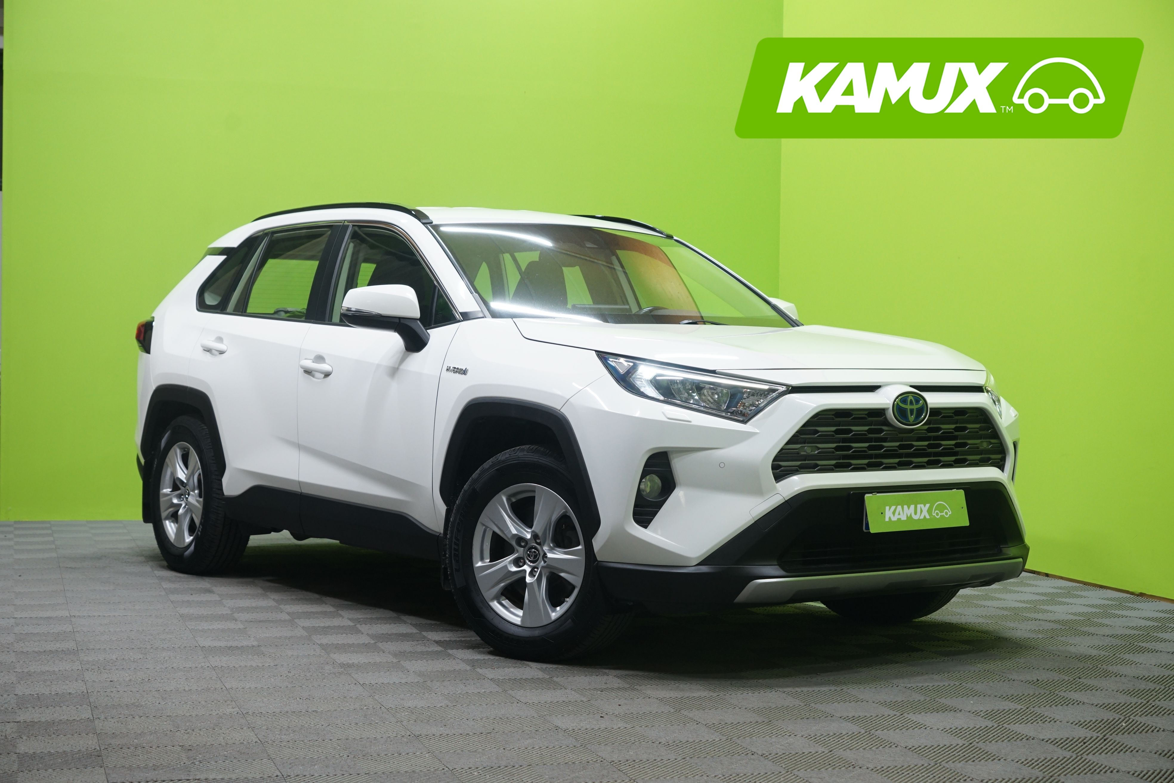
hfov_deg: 35.6
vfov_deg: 24.2
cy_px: 392
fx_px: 1826
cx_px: 587
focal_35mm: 56
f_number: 5.6
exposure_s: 1/25
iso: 800
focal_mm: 56
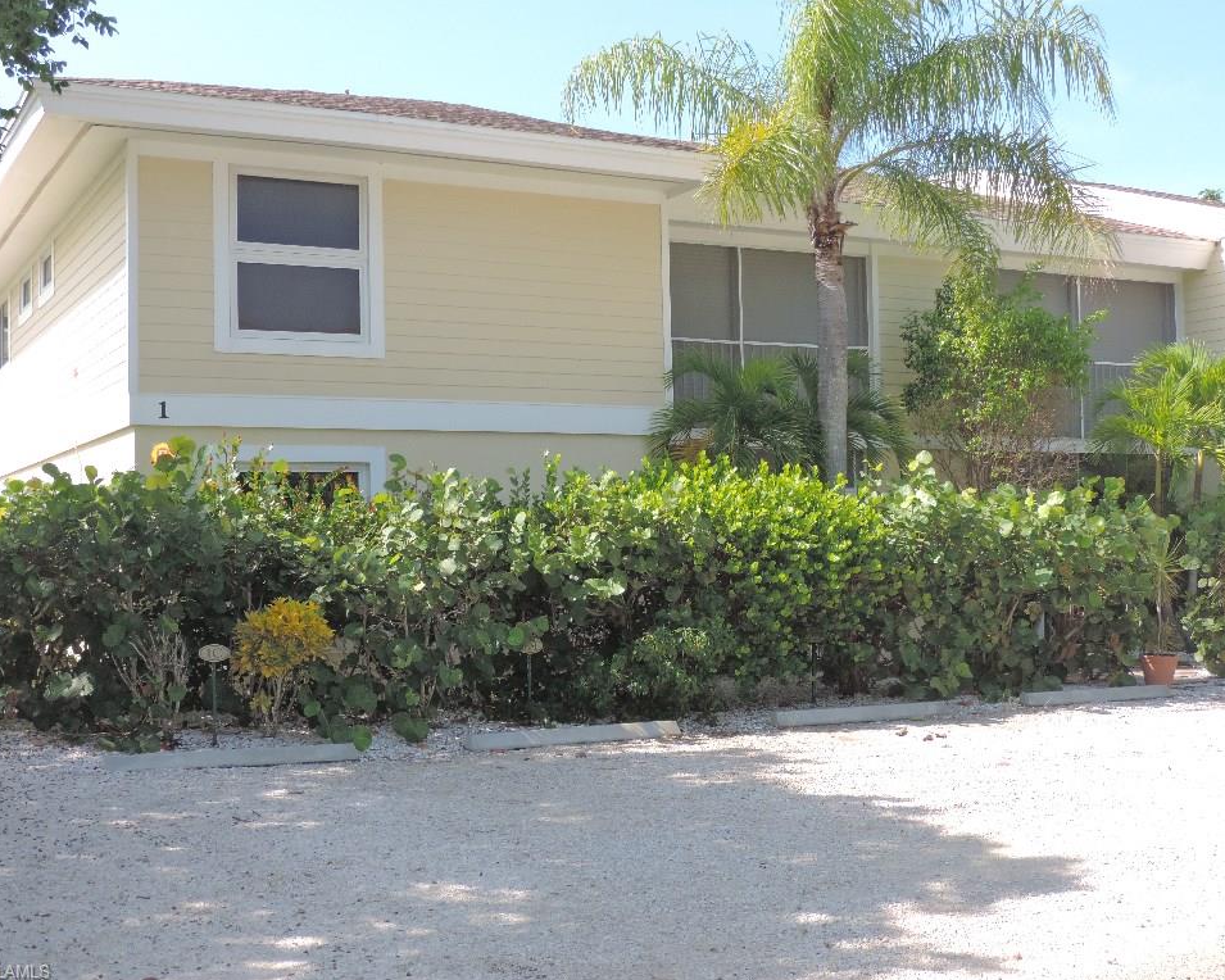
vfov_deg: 33.4
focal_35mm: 45
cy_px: 491
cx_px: 612
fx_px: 1631
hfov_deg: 41.2
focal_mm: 7.6
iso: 280
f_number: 3.4
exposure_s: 1/1000
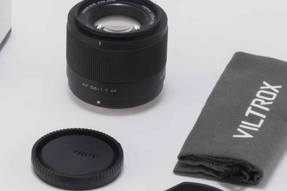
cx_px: -2
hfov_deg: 8.2
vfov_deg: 5.5
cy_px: 71
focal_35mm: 249
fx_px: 1985
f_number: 18
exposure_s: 1/100
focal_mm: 56
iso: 100
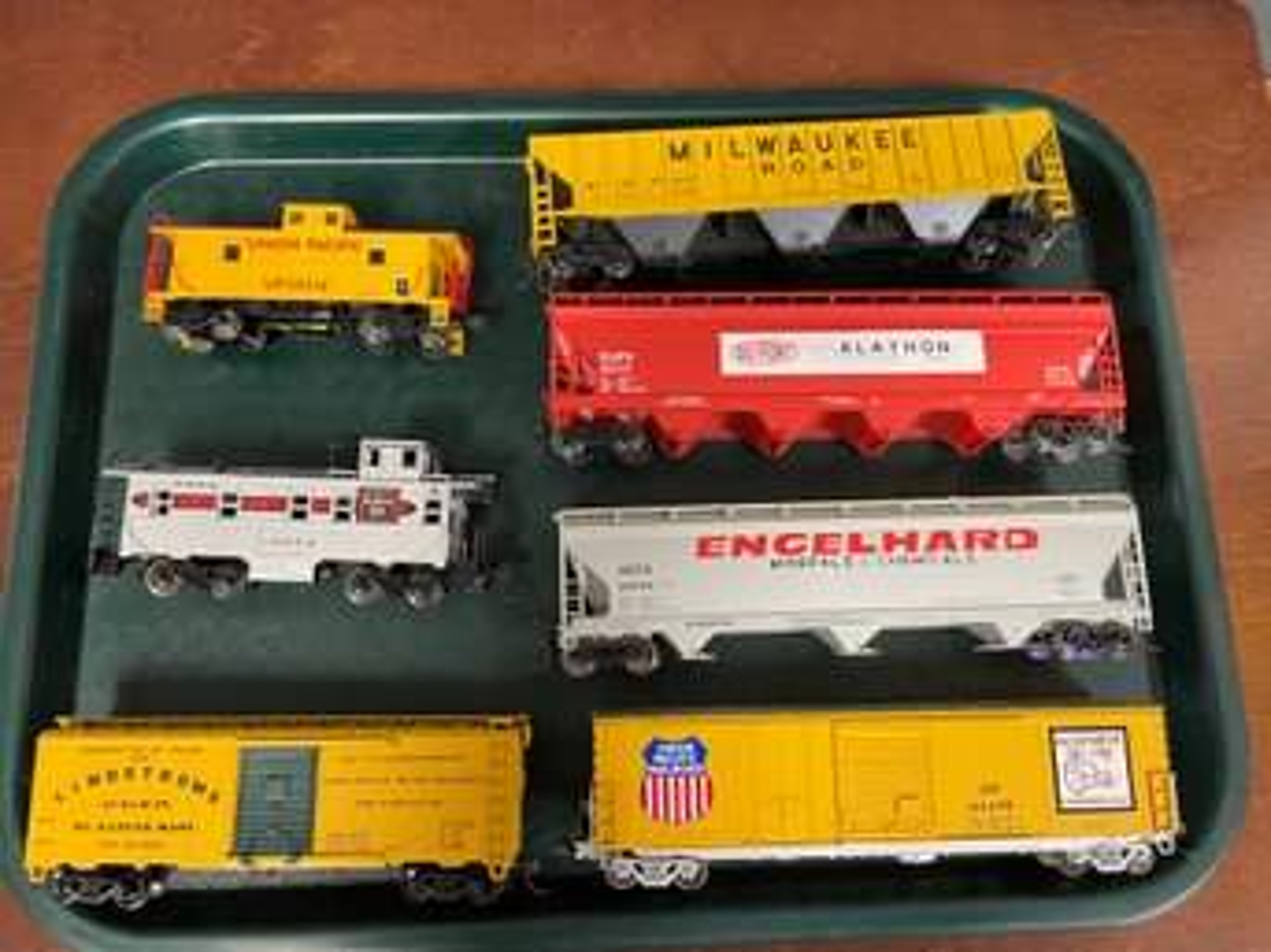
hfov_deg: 67.3
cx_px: 636
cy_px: 476
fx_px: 954
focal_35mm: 26
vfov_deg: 53.0
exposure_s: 1/60
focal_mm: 4.2
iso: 400
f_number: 1.6
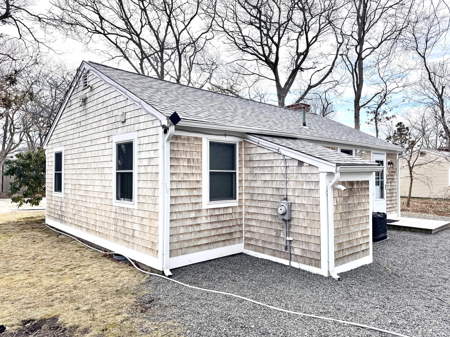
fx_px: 325
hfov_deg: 69.4
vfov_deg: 54.9
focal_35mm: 25
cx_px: 224
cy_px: 169
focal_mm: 6.76
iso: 80
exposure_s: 1/4049
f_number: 1.78
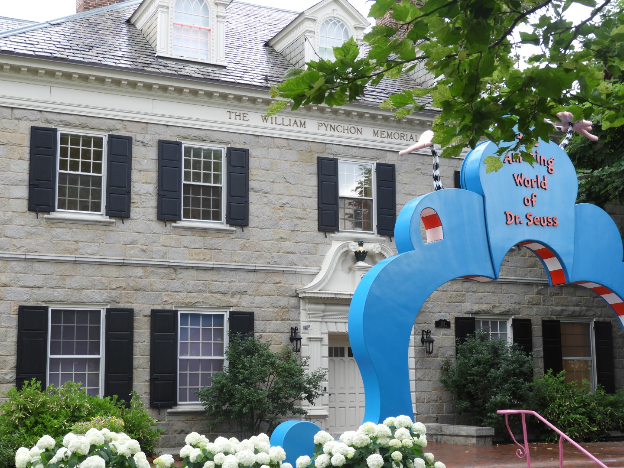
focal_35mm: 55
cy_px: 234
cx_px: 312
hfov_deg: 34.9
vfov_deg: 26.6
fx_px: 991
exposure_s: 1/80
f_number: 4
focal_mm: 9.9
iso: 100
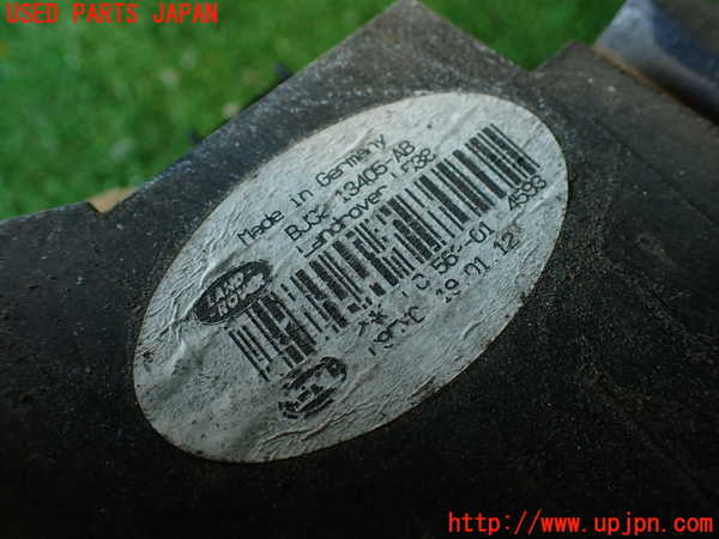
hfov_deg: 60.0
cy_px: 270
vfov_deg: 46.8
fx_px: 623
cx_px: 360
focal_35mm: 30
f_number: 2.3
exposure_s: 1/50
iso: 200
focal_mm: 5.4
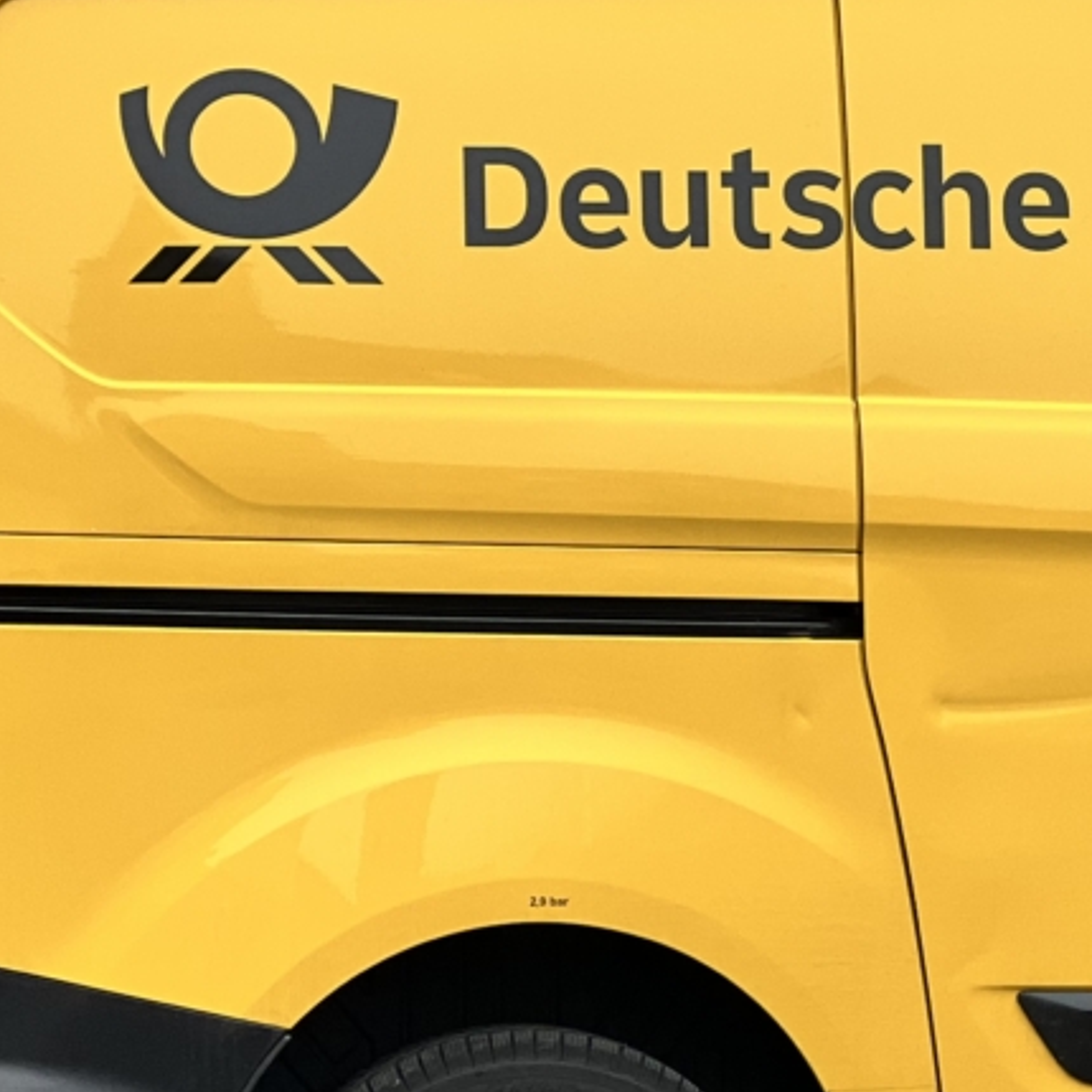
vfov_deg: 9.2
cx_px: 1173
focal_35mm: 190
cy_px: 749
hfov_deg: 9.1
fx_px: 6781
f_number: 2.8
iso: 40
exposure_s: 1/99
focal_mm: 9
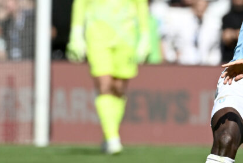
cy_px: 92
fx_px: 8977
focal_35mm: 1329
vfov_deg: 1.0
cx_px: 267
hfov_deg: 1.6
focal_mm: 360
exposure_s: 1/2500
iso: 450
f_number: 5.6
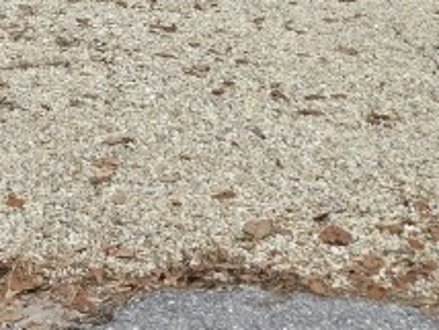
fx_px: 1397
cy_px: -422
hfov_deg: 17.4
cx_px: -25
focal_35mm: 110
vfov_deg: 11.5
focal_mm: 5.4
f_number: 1.8
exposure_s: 1/1641
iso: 80
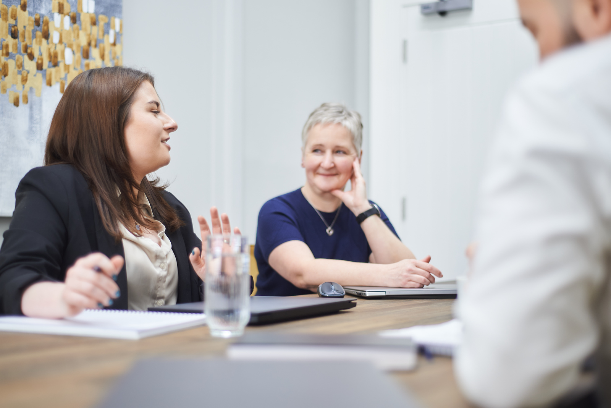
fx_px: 849
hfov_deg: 39.6
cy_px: 204
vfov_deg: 27.0
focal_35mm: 50
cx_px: 306
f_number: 1.8
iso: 400
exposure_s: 1/125
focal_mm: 50
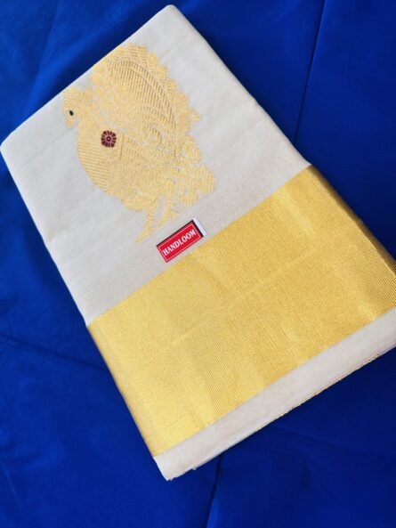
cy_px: 264
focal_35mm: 24
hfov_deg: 56.8
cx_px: 198
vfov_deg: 71.6
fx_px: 366
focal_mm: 6.86
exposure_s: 1/121
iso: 80
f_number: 1.78
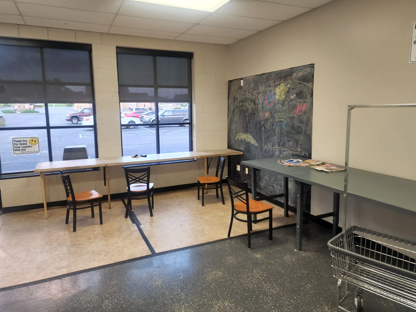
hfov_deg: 71.6
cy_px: 150
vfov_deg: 56.8
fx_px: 288
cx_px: 205
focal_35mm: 24
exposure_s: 1/120
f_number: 1.8
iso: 250
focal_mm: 6.4
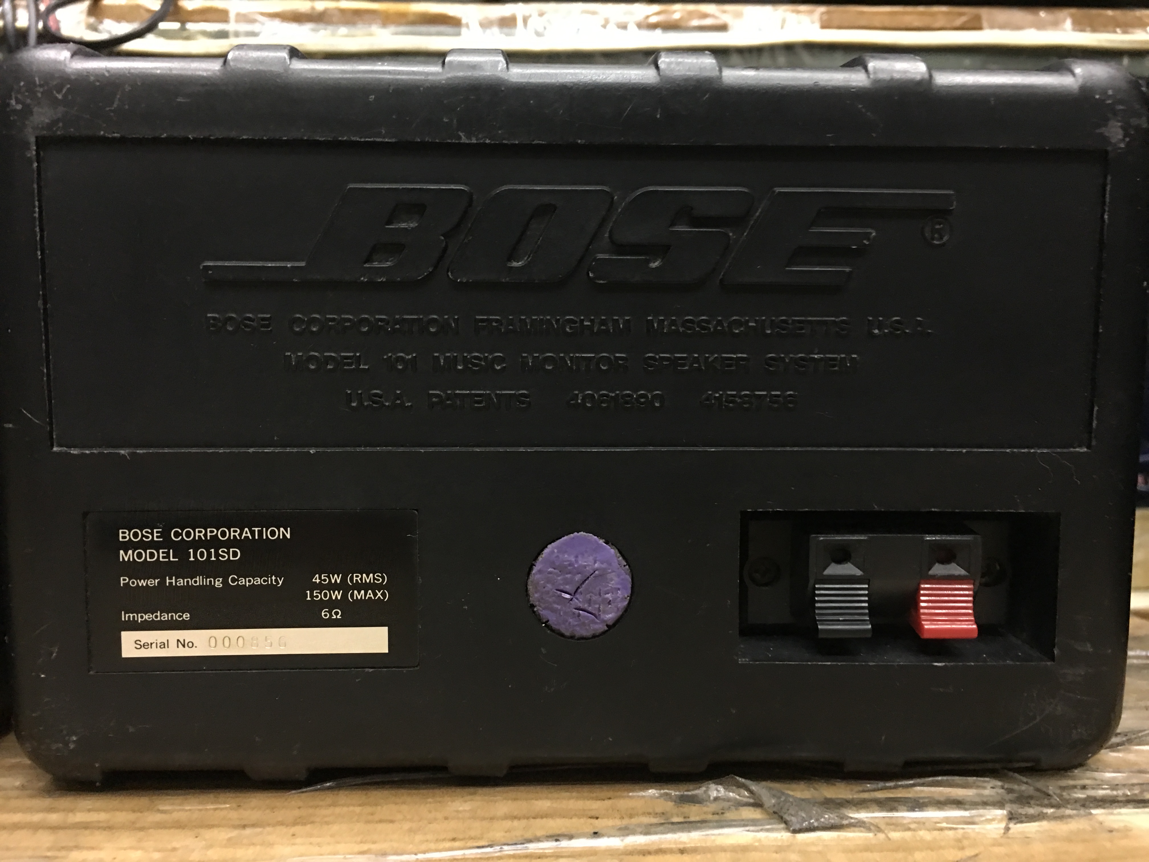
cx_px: 574
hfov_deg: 61.7
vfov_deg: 48.2
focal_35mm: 29
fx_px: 963
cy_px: 431
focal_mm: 4.15
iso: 100
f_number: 2.2
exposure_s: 1/8
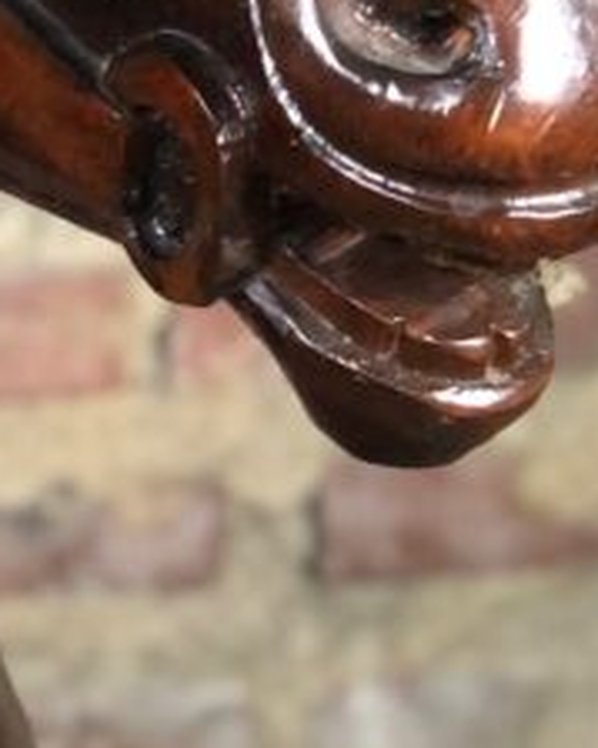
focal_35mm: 232
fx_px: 5136
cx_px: 20
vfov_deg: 8.3
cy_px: 511
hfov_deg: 6.6
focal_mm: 6
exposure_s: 1/25
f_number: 2.4
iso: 125
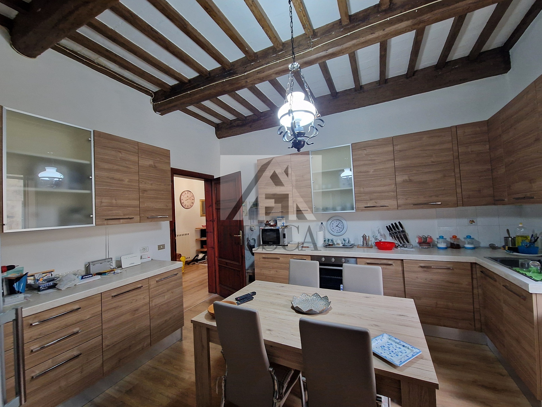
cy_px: 204
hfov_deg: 106.2
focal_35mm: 13
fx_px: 204
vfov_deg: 89.9
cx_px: 271
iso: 640
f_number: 2.2
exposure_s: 1/33
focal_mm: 2.2
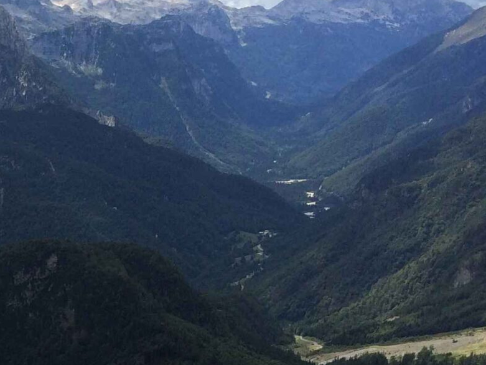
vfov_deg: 15.2
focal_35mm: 95
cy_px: 386
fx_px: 1334
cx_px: -190
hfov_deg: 18.8
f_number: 2.2
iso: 32
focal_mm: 4.15
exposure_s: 1/2160
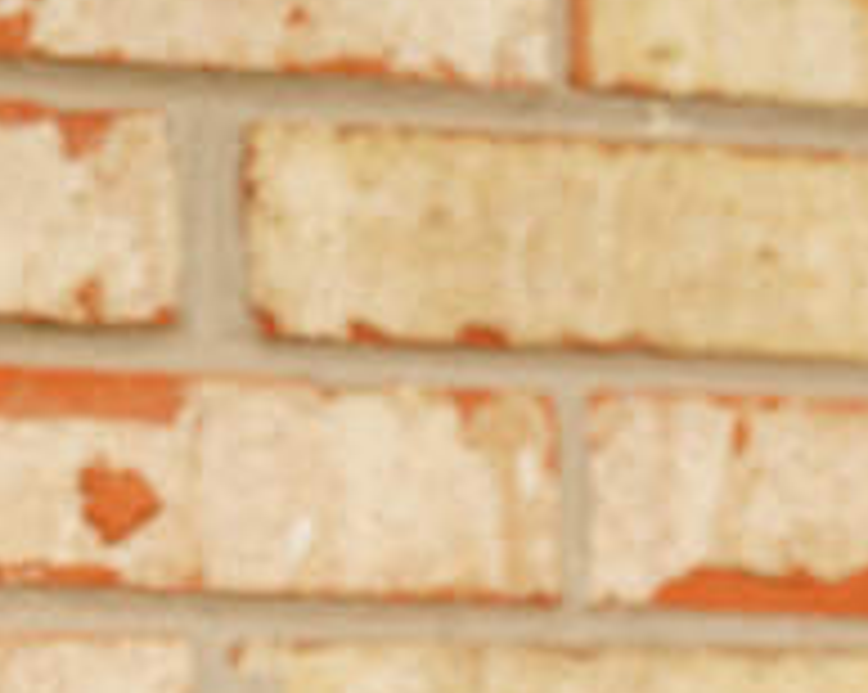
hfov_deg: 8.8
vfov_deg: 6.5
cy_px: 1989
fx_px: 5620
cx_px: 256
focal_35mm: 219
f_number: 4
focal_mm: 50
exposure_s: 1/100
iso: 160
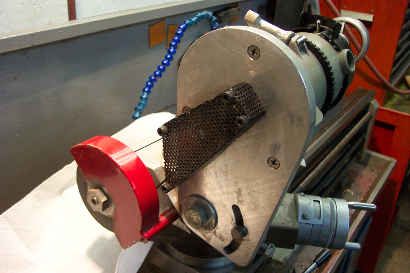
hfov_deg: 50.7
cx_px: 205
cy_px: 136
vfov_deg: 35.1
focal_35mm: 38
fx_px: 433
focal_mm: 8
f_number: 2.8
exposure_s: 1/30
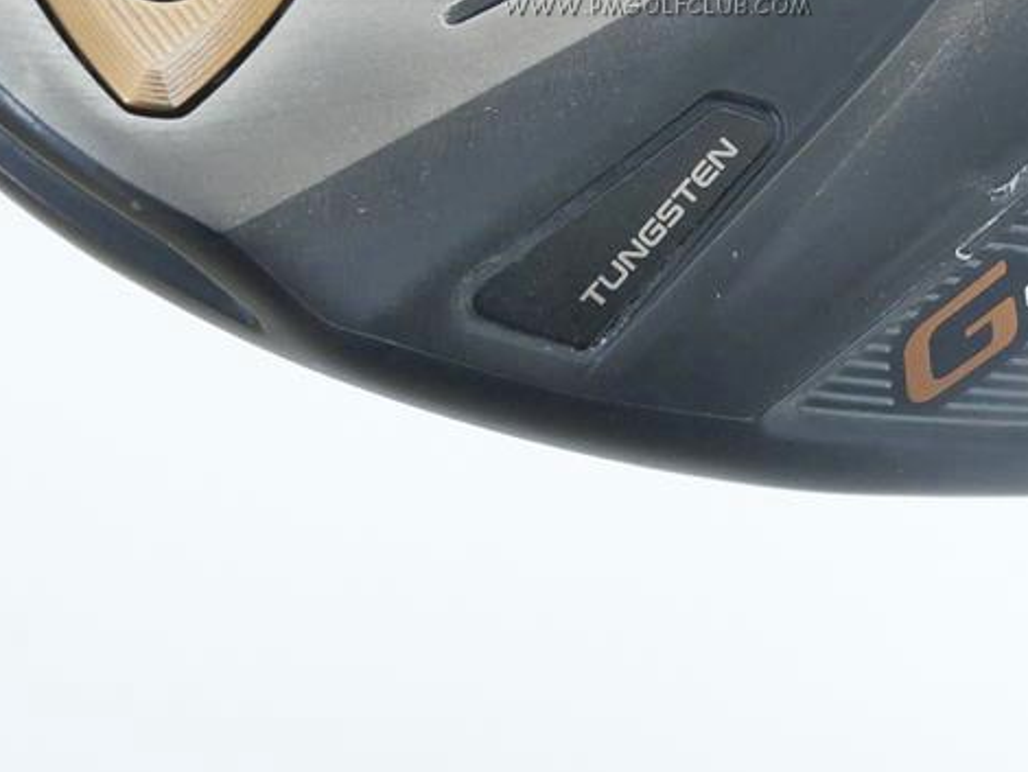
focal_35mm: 136
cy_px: -192
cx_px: 657
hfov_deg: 14.5
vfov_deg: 10.7
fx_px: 4041
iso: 1600
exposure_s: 1/40
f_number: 4.5
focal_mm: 25
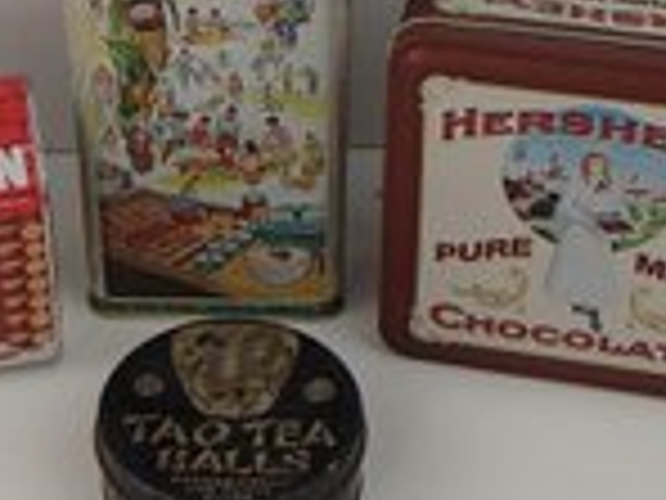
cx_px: 223
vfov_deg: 16.9
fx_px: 1655
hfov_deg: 22.7
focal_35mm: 86
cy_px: 34
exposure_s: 1/160
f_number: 4.7
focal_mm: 6.64
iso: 200
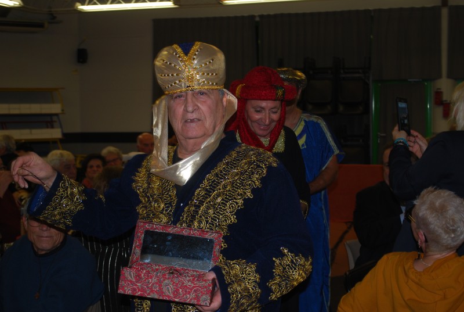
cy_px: 156
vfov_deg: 25.2
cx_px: 232
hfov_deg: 36.8
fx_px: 697
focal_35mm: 54
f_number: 5.3
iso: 200
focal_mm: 36
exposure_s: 1/60
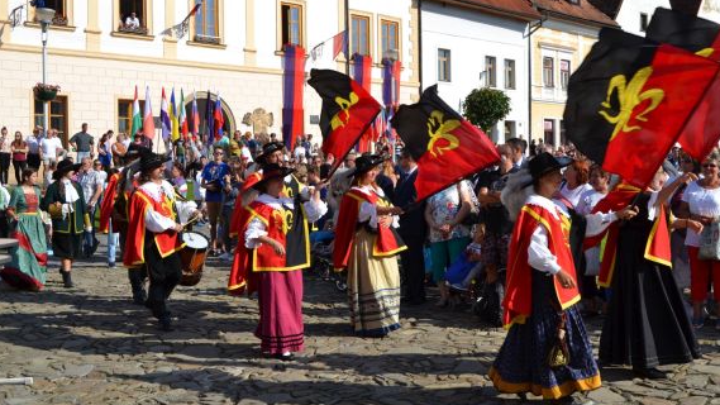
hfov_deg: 44.5
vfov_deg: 26.0
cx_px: 400
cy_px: 209
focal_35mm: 46
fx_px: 878
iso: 100
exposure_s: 1/250
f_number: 8
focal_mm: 26
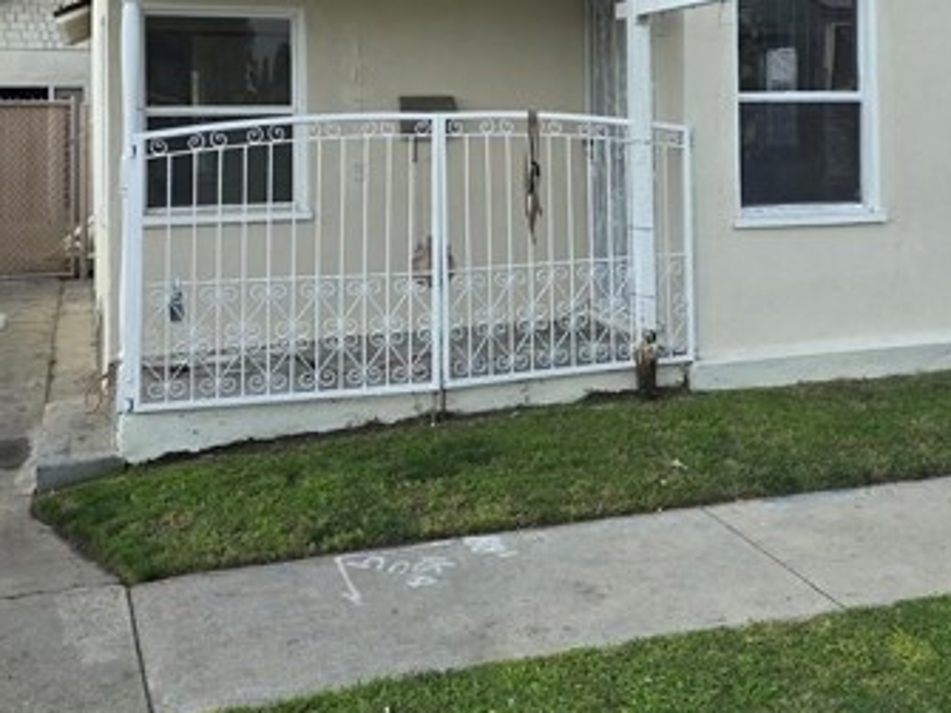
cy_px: 114
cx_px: 514
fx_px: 1208
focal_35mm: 44
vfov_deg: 31.7
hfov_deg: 42.9
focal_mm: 6.3
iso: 12
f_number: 1.7
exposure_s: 1/507
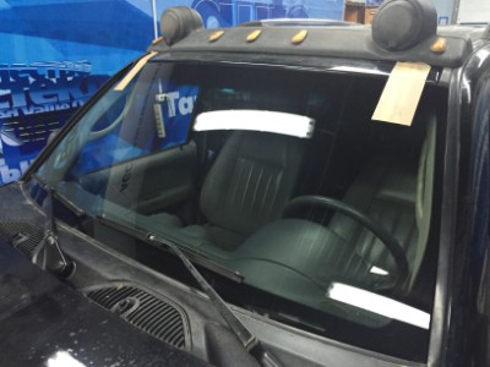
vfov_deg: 48.2
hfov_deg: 61.7
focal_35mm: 29
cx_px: 245
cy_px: 184
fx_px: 411
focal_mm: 4.15
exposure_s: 1/25
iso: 250
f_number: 2.2
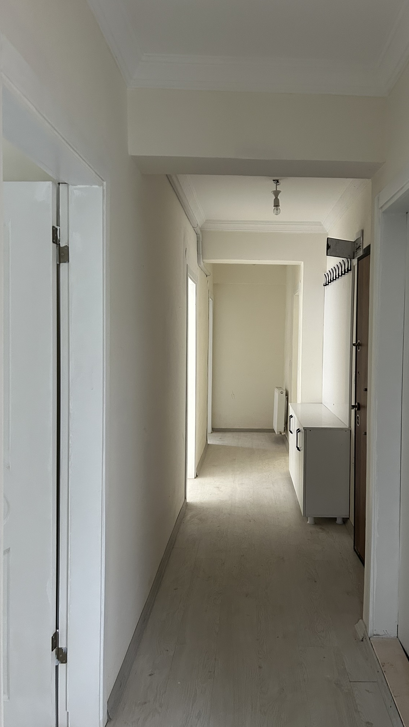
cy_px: 360
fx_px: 559
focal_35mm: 29
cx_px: 254
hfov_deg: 39.9
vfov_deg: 66.1
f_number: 1.5
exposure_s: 1/50
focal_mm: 5.7
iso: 250
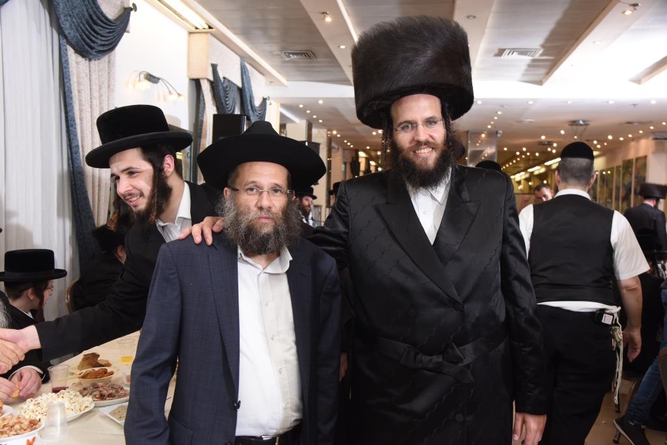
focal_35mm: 34
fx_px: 630
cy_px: 222
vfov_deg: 38.9
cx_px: 334
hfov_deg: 55.8
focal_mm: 34
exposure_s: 1/125
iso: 640
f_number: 6.3
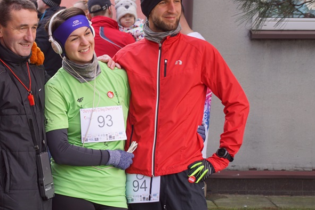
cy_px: 96
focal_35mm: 127
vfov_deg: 10.8
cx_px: 52
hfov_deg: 16.0
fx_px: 1111
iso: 250
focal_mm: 50
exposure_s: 1/160
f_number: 5
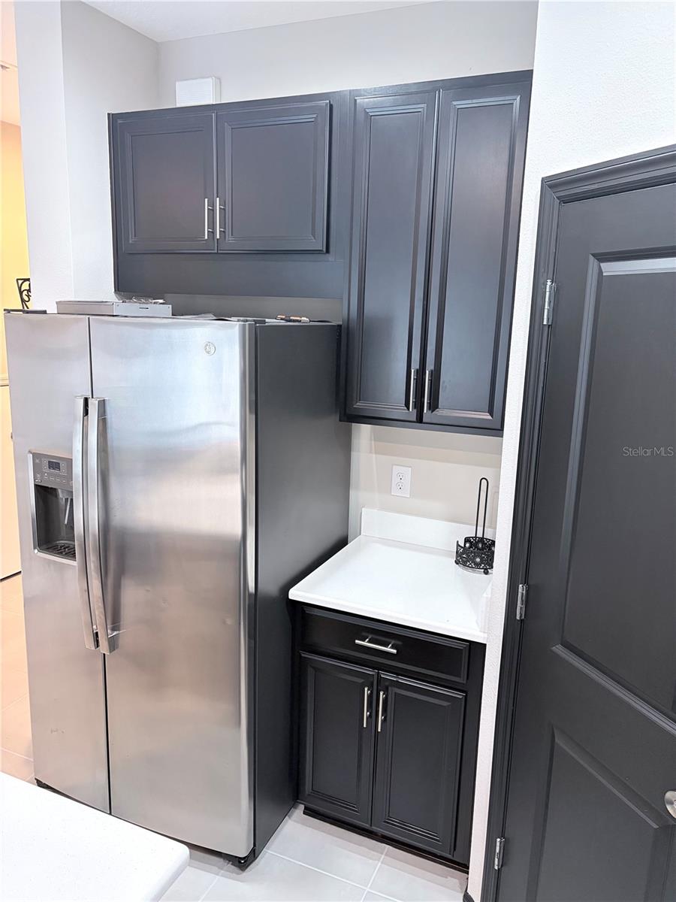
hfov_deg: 53.1
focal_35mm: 26
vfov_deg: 67.3
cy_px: 451
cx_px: 338
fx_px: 677
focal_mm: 5.96
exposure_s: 1/60
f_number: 1.6
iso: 320
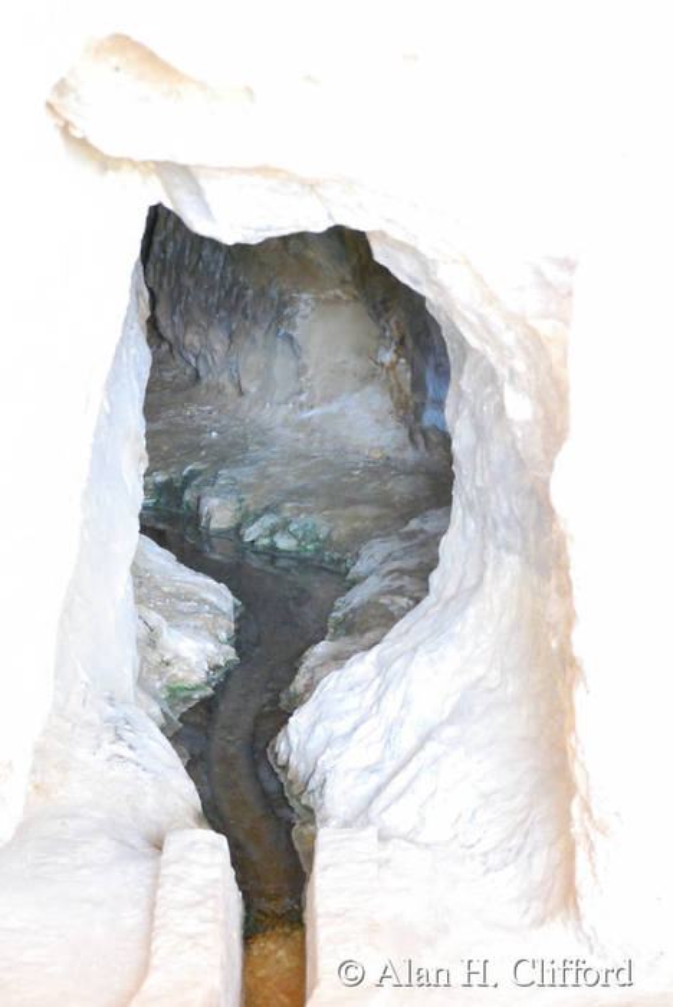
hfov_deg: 13.1
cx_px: 336
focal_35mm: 105
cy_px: 504
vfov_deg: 19.4
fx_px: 2938
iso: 1600
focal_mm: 70
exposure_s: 1/10
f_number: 5
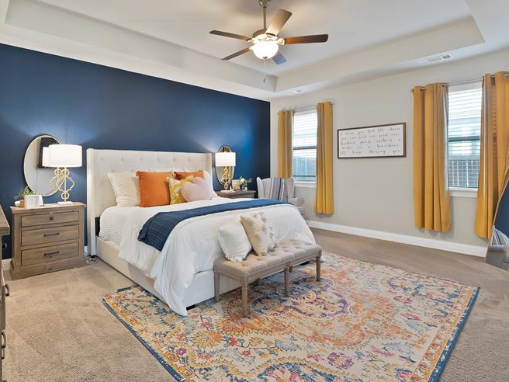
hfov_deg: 87.1
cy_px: 157
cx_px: 216
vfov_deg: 71.0
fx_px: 265
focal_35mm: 18
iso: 640
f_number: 9
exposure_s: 1
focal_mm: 12
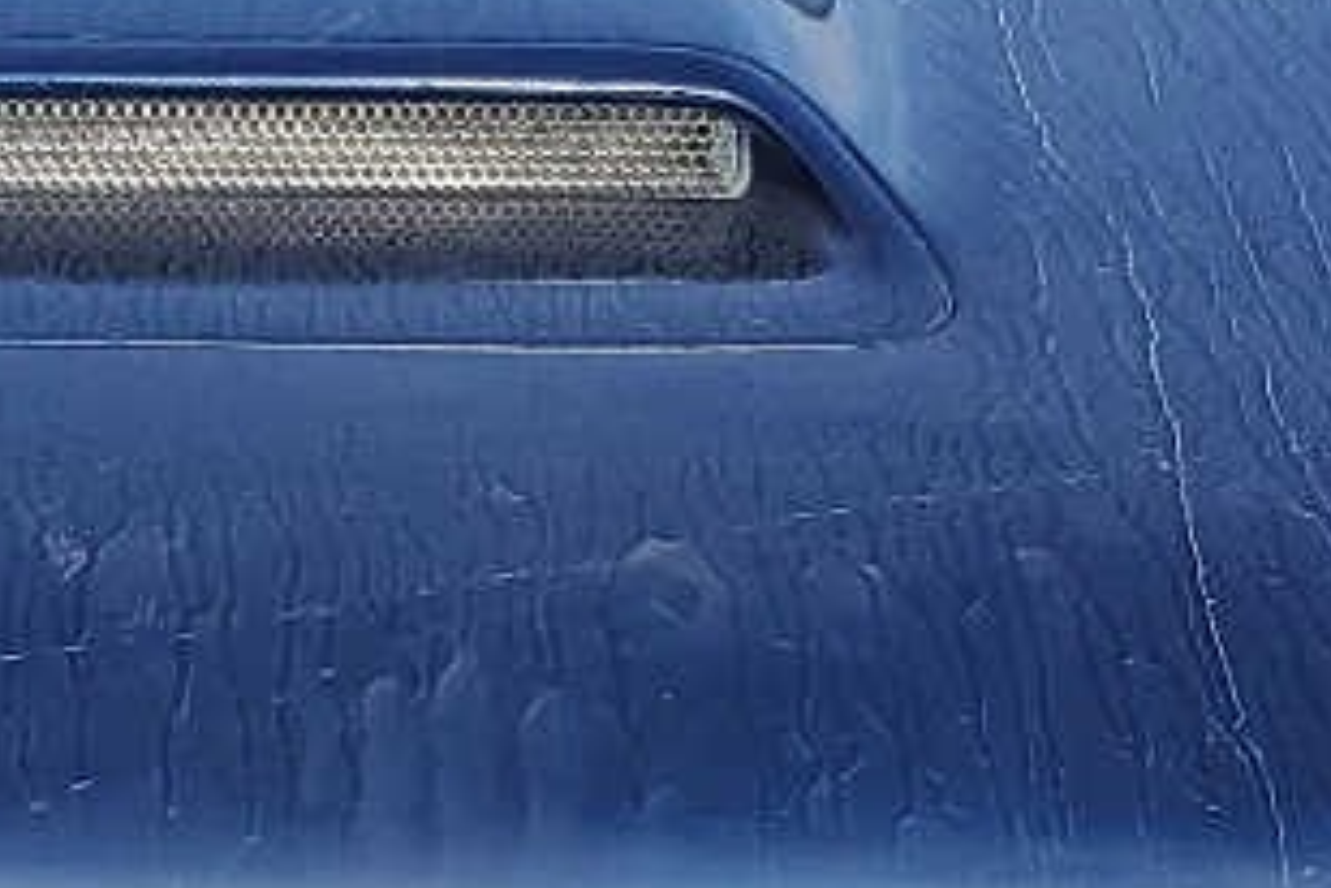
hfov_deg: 14.4
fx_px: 5176
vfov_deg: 9.8
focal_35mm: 140
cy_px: 526
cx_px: 30
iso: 50
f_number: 1.5
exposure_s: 1/1250
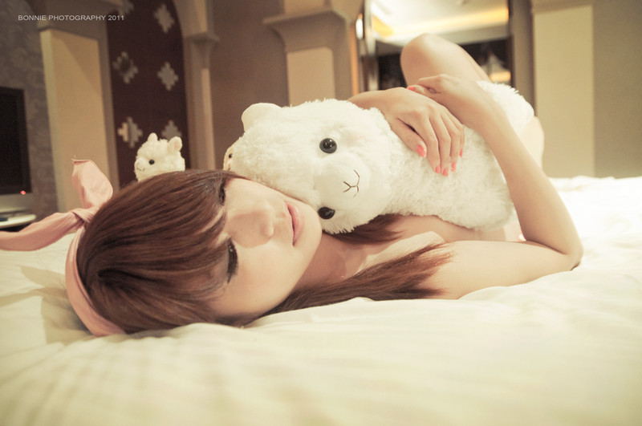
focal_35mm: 26
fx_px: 454
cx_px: 321
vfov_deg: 50.3
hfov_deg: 70.5
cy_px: 213
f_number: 2.8
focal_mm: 17
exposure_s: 1/8
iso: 200
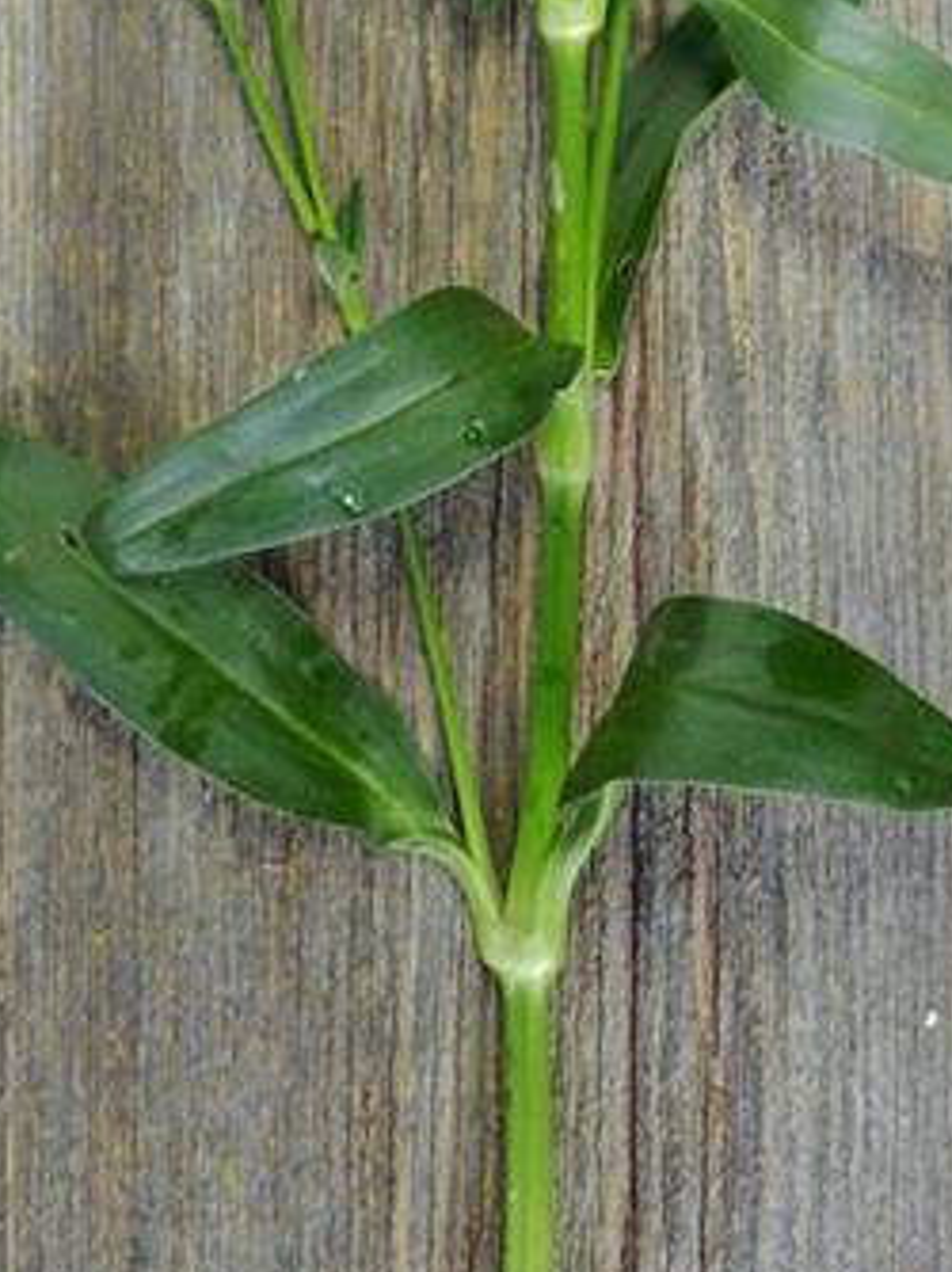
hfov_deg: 19.3
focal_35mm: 76
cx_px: 617
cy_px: 36
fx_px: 2790
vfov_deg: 24.6
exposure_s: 1/13
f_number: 4
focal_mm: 6.7
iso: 400
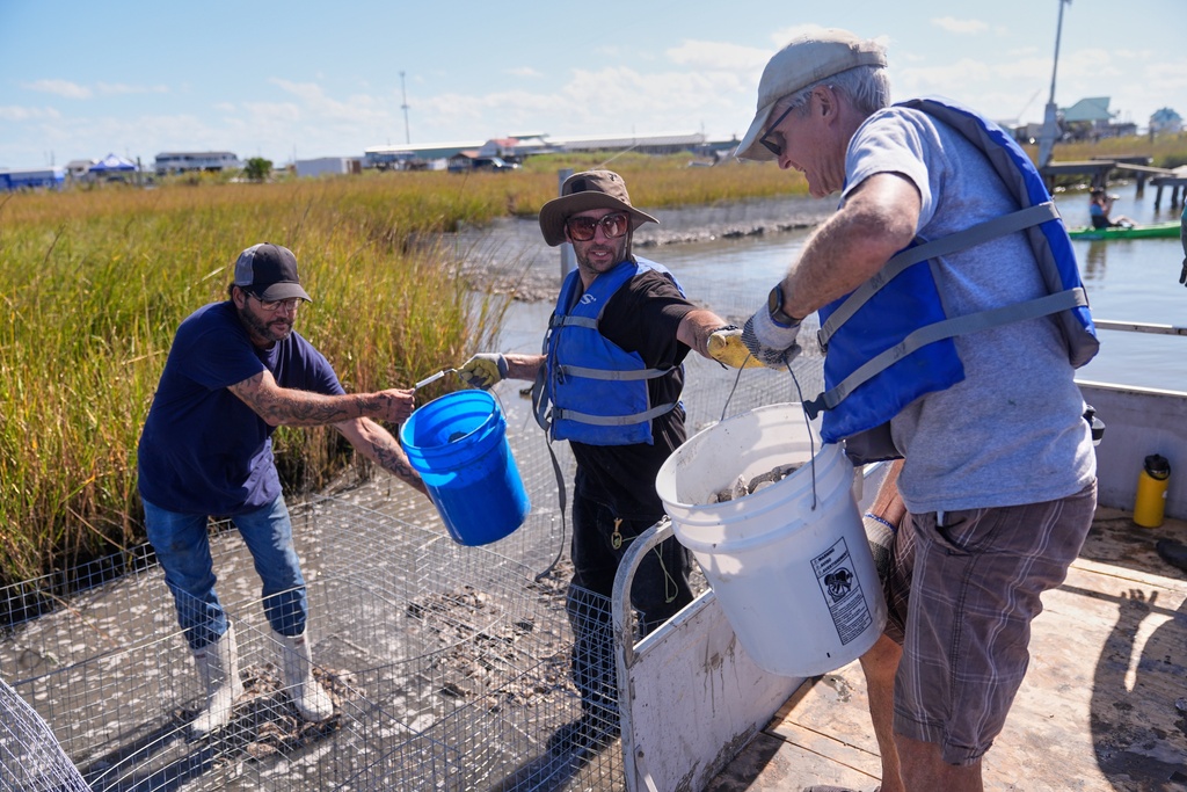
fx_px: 923
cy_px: 396
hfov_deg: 65.5
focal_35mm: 28
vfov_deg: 46.4
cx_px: 594
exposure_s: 1/3200
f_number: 2.8
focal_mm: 28
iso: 250
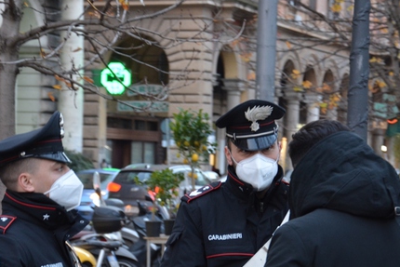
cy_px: 203
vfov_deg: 10.8
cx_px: 199
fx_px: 1412
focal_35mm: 127
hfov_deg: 16.1
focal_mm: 52
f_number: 5
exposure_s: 1/30
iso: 1000
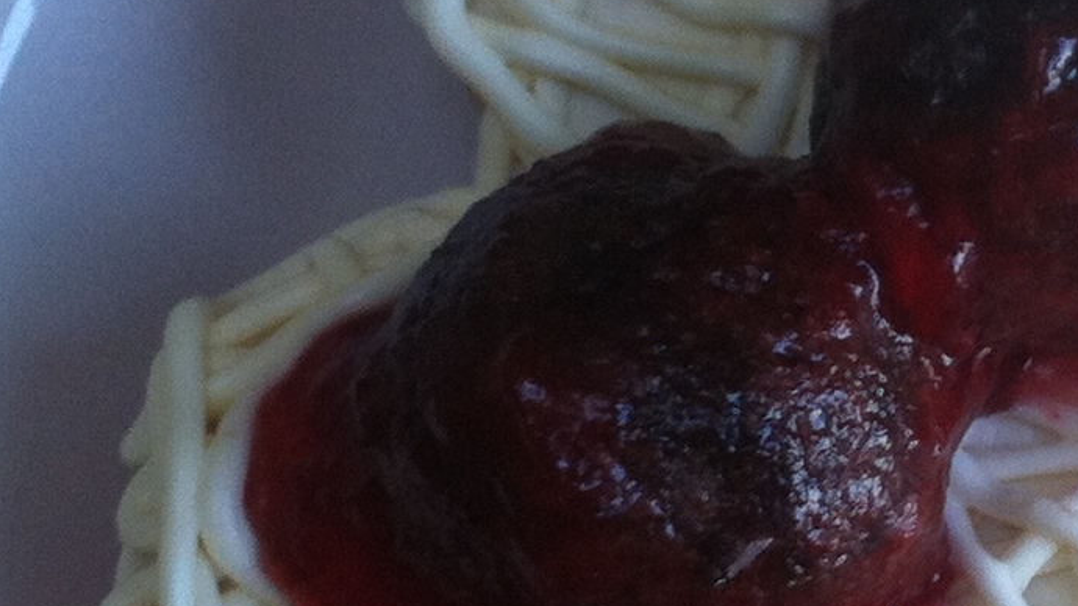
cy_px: 437
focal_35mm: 138
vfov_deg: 8.8
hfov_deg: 15.4
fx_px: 3944
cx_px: 887
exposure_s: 1/25
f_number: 2.8
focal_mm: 3.85
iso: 80
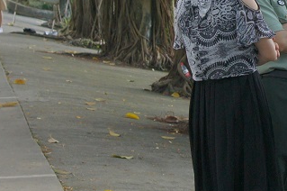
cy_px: -20
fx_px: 1516
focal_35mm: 190
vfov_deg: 7.2
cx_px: 247
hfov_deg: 10.8
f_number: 5.6
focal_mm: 45
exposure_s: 1/80
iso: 800
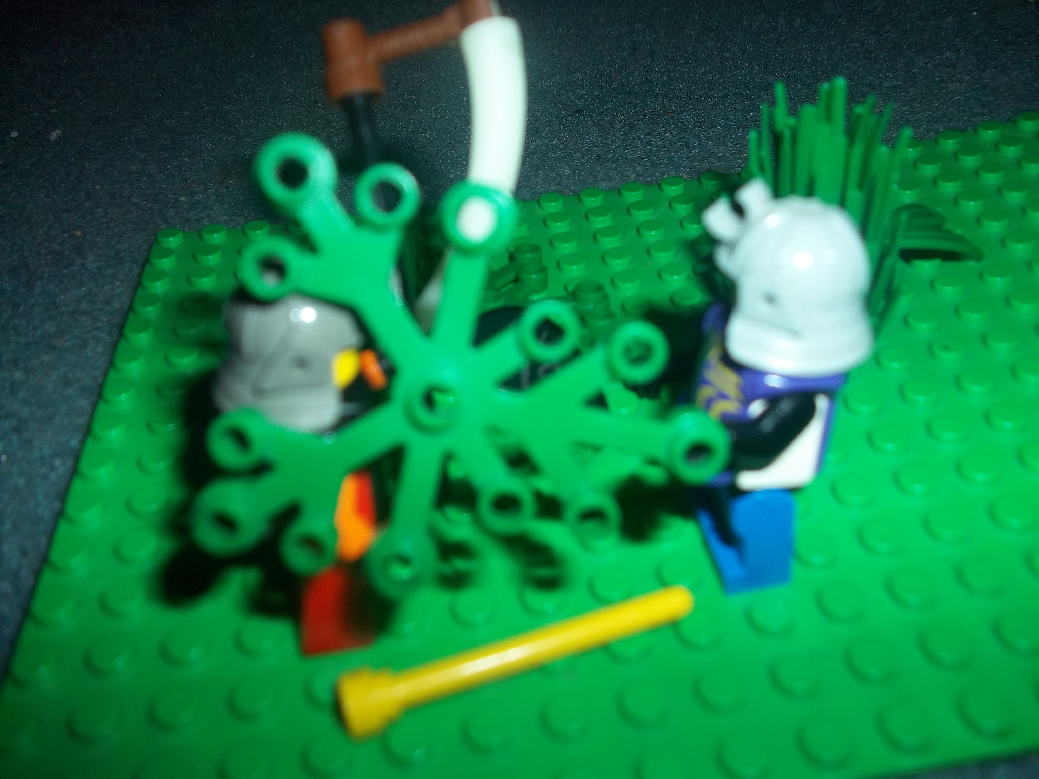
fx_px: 960
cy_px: 390
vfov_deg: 44.2
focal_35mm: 32
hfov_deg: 56.8
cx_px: 520
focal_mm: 5.7
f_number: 2.9
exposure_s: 1/60
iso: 80
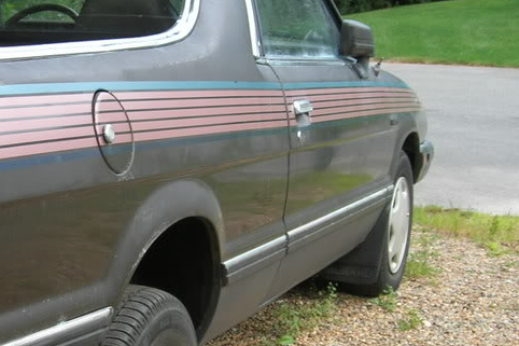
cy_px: 251
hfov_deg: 23.7
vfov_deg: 16.2
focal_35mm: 84
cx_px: 83
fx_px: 1211
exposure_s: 1/46.8
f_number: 2.8
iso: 64
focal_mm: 7.8
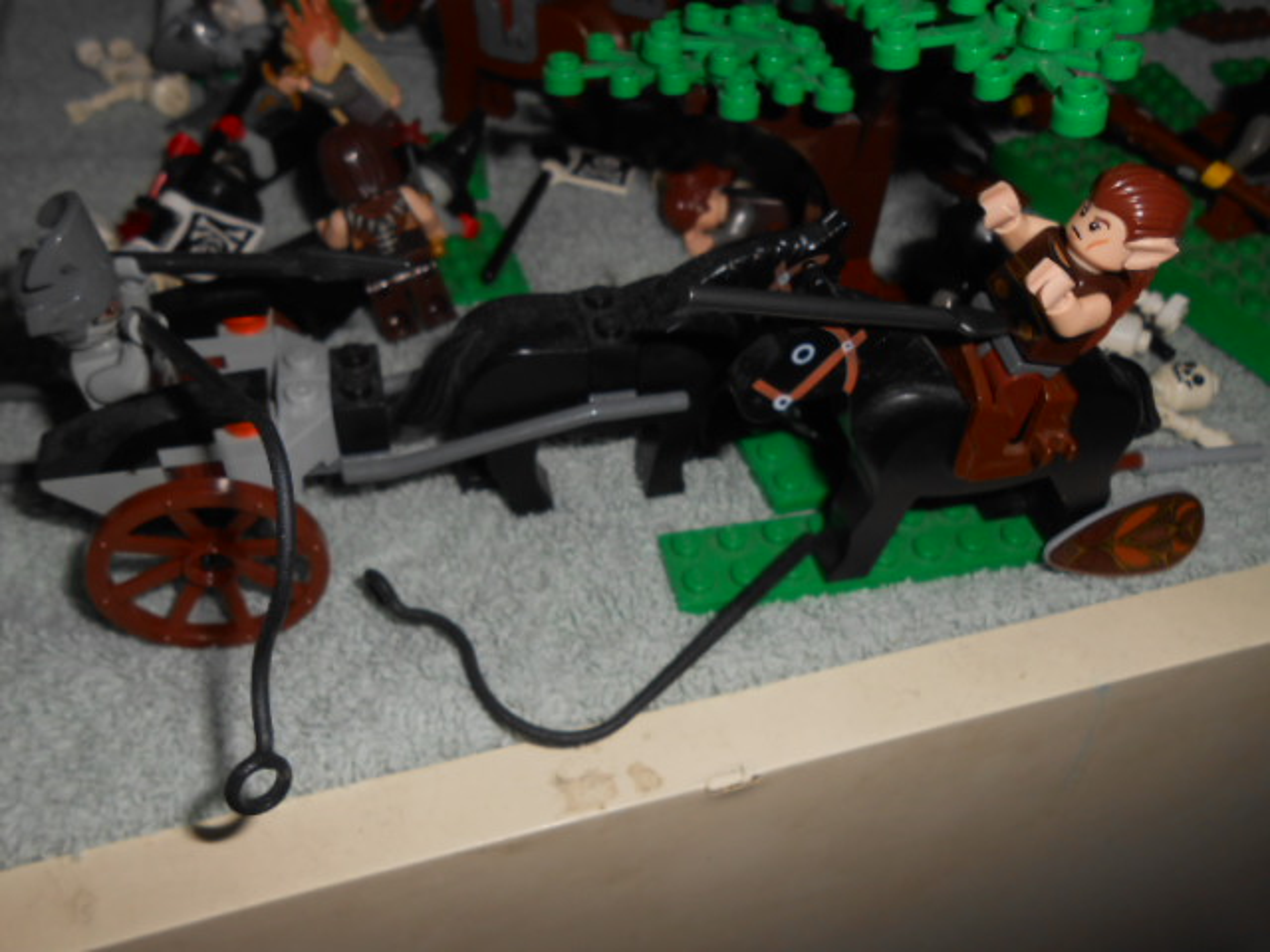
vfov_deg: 46.8
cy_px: 476
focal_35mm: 30
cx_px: 635
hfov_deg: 60.0
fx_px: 1101
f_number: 11.9
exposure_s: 1/25
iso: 80
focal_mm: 5.3
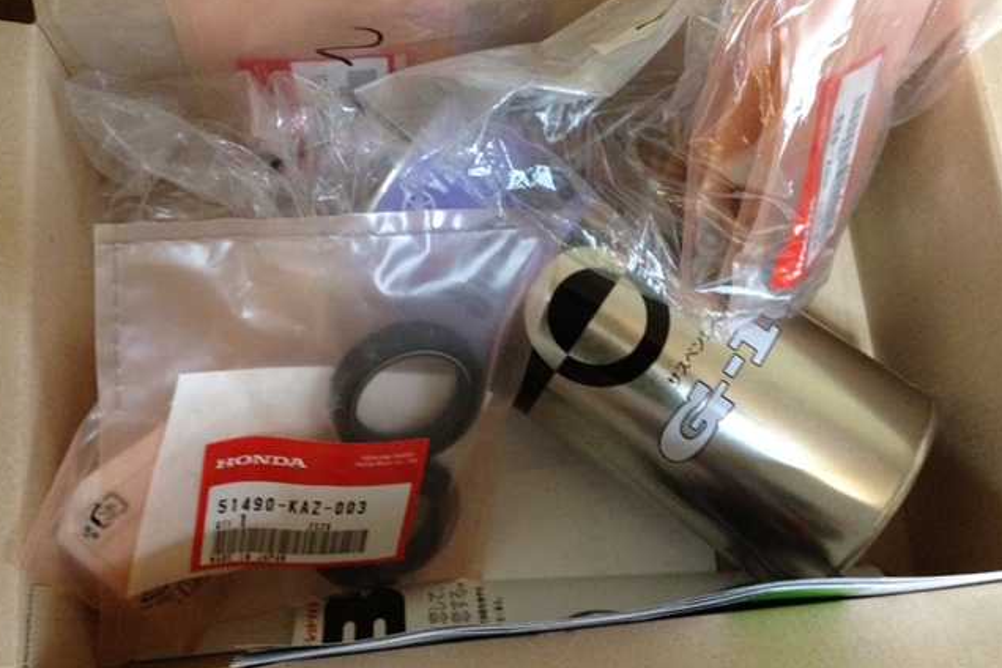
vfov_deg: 31.1
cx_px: 492
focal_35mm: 43
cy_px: 283
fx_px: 1197
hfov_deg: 45.4
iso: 400
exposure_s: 1/20
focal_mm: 4.28
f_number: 2.4
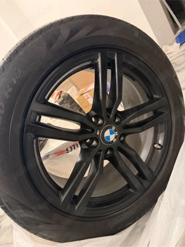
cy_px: 124
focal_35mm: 24
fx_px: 171
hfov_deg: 56.8
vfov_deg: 71.6
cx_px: 92
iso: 800
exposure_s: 1/33
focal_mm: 6.76
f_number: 1.78
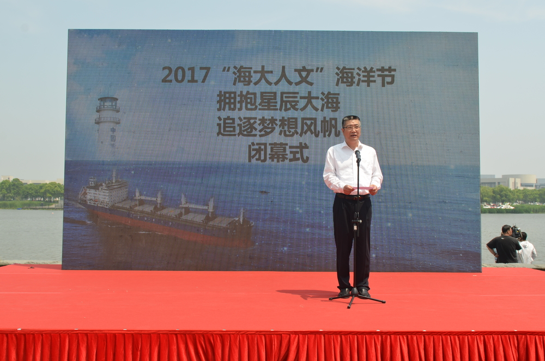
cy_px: 180
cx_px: 272
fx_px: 589
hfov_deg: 49.6
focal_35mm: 39
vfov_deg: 34.1
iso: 110
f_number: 8
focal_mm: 26
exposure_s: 1/250
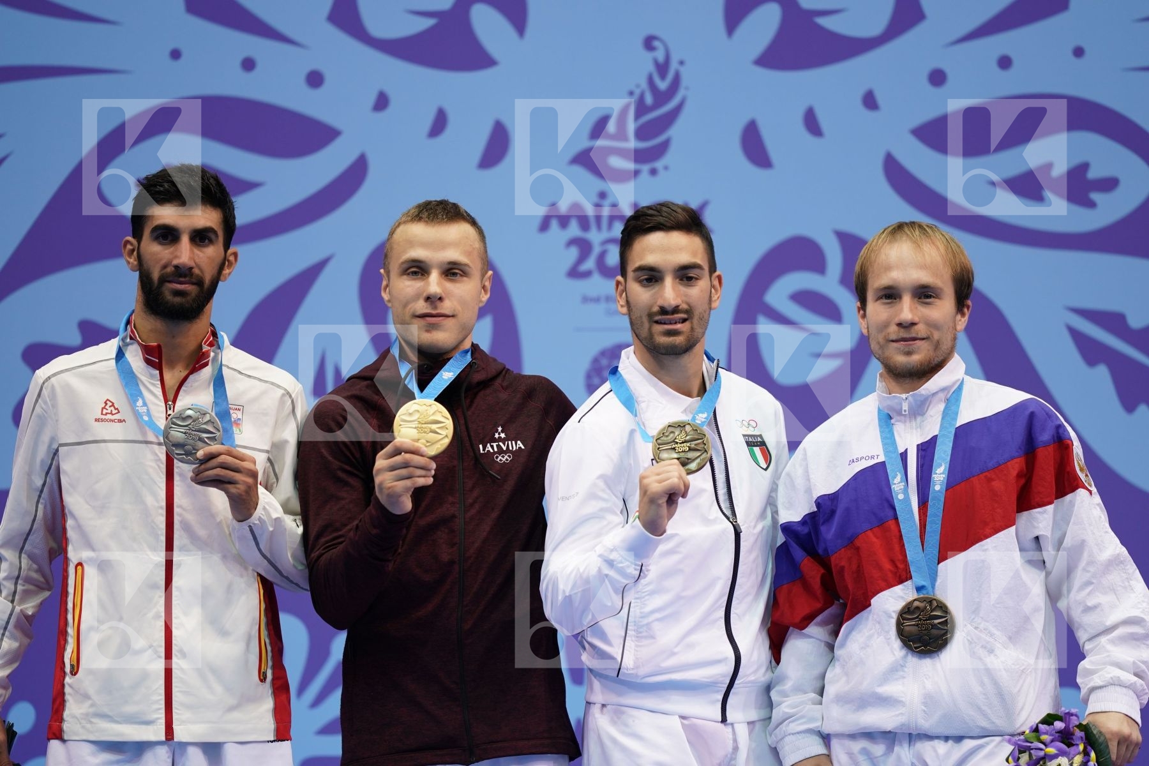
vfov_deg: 3.4
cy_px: 383
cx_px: 574
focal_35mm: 400
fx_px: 12766
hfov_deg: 5.2
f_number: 2.8
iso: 640
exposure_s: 1/500
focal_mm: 400
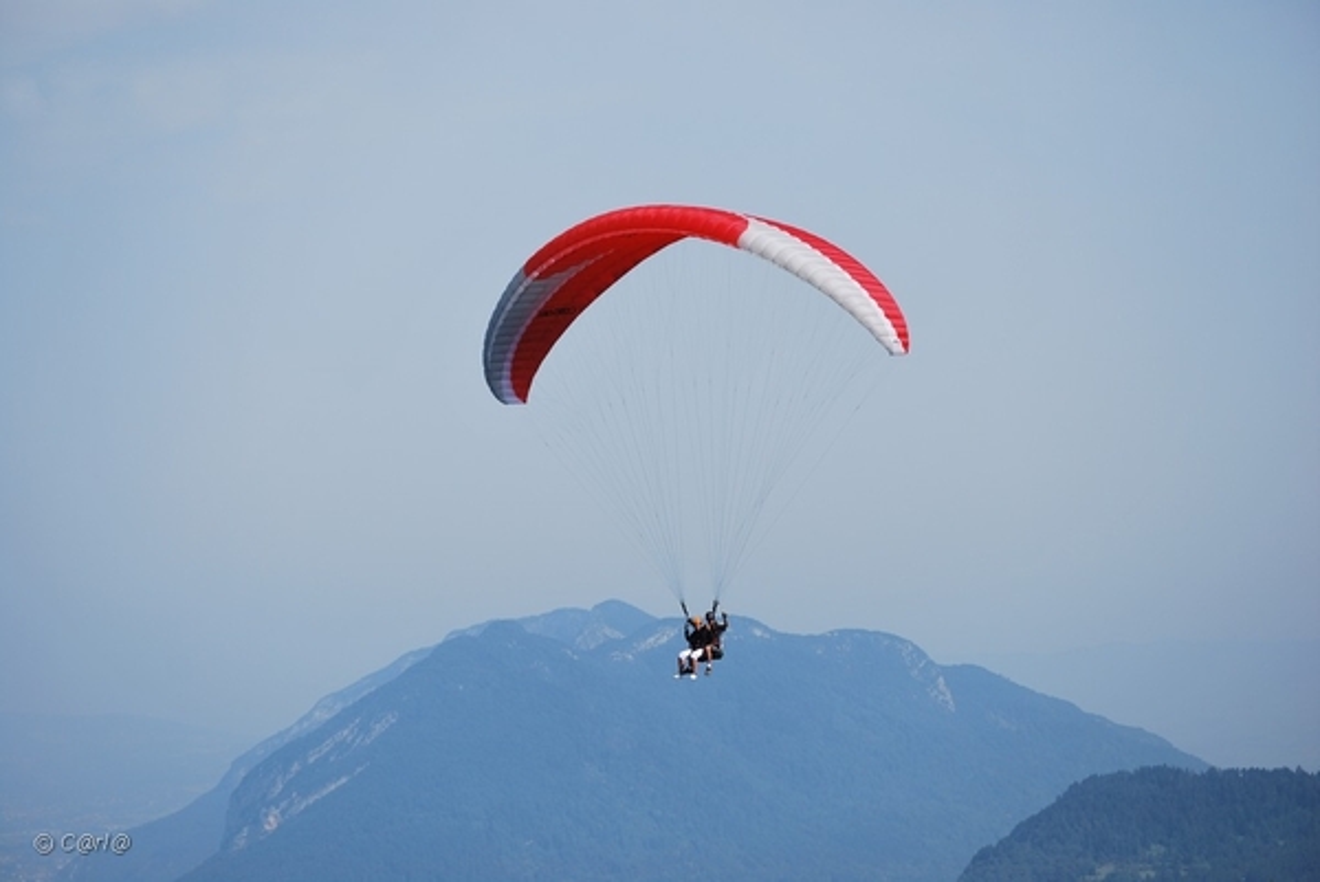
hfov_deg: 18.2
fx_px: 4128
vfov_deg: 12.2
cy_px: 441
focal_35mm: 112
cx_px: 660
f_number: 6.3
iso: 100
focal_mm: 75
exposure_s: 1/640
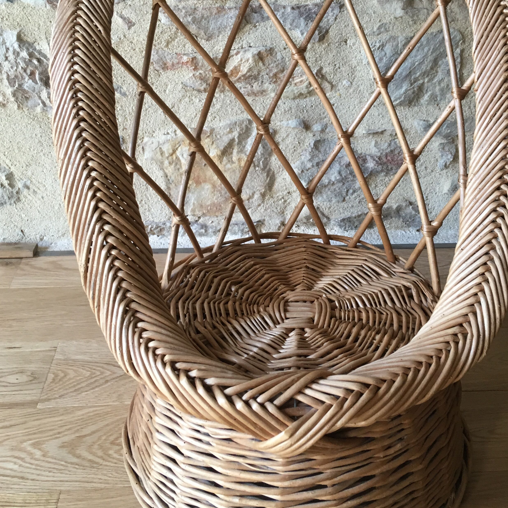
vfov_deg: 39.8
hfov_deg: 39.9
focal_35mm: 42
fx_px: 697
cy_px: 196
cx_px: 292
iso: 125
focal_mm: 4.15
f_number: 2.2
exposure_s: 1/33
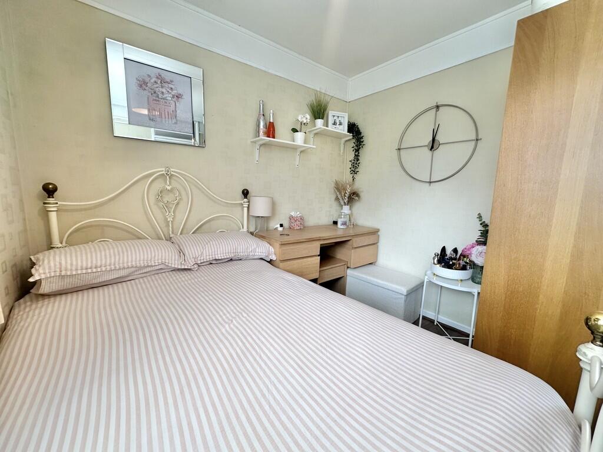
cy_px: 226
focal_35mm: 14
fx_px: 244
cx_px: 302
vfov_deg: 85.7
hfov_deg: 102.1
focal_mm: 2.22
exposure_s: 1/100
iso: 100
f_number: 2.2
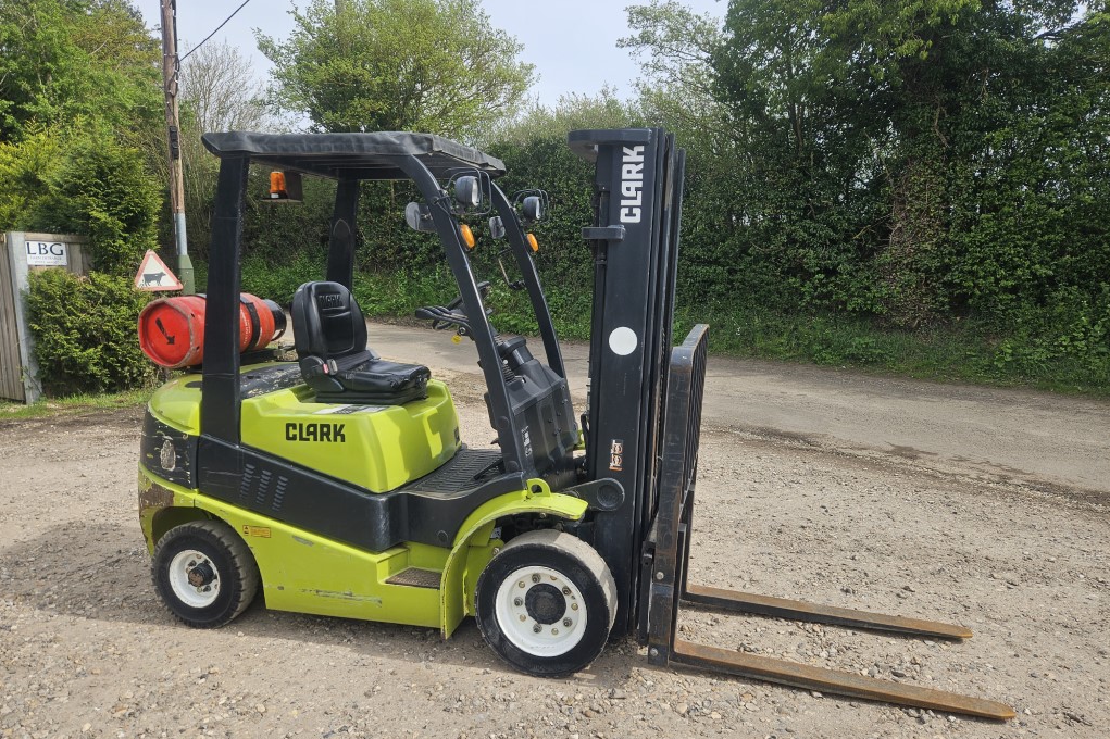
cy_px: 399
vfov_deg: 53.0
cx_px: 556
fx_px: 740
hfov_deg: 73.8
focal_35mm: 24
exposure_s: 1/1053
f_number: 1.8
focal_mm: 5.4
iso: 25
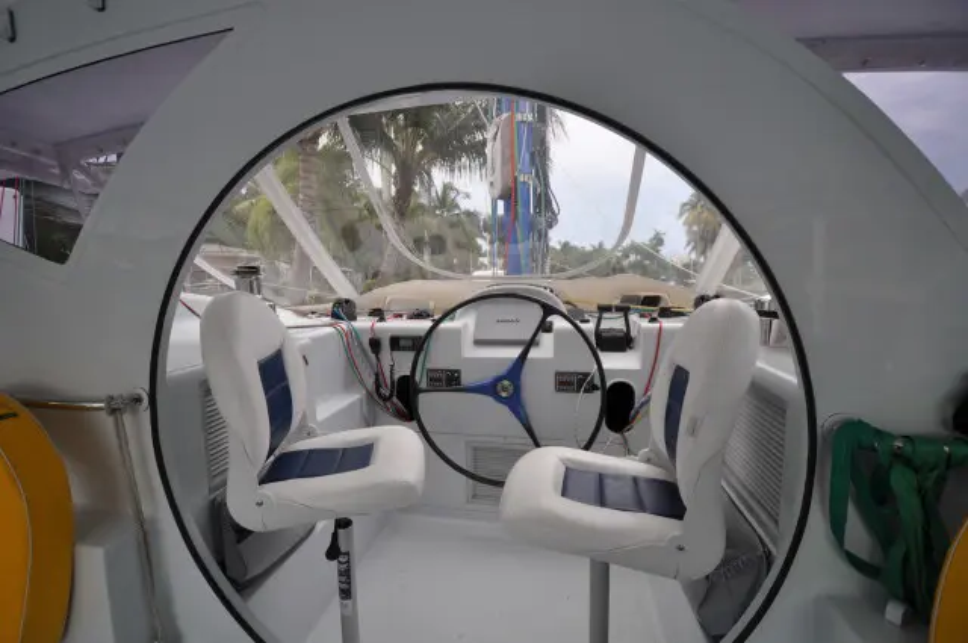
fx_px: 403
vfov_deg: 77.2
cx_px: 484
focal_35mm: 15
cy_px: 322
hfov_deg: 100.5
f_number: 3.5
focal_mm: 10
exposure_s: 1/640
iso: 200
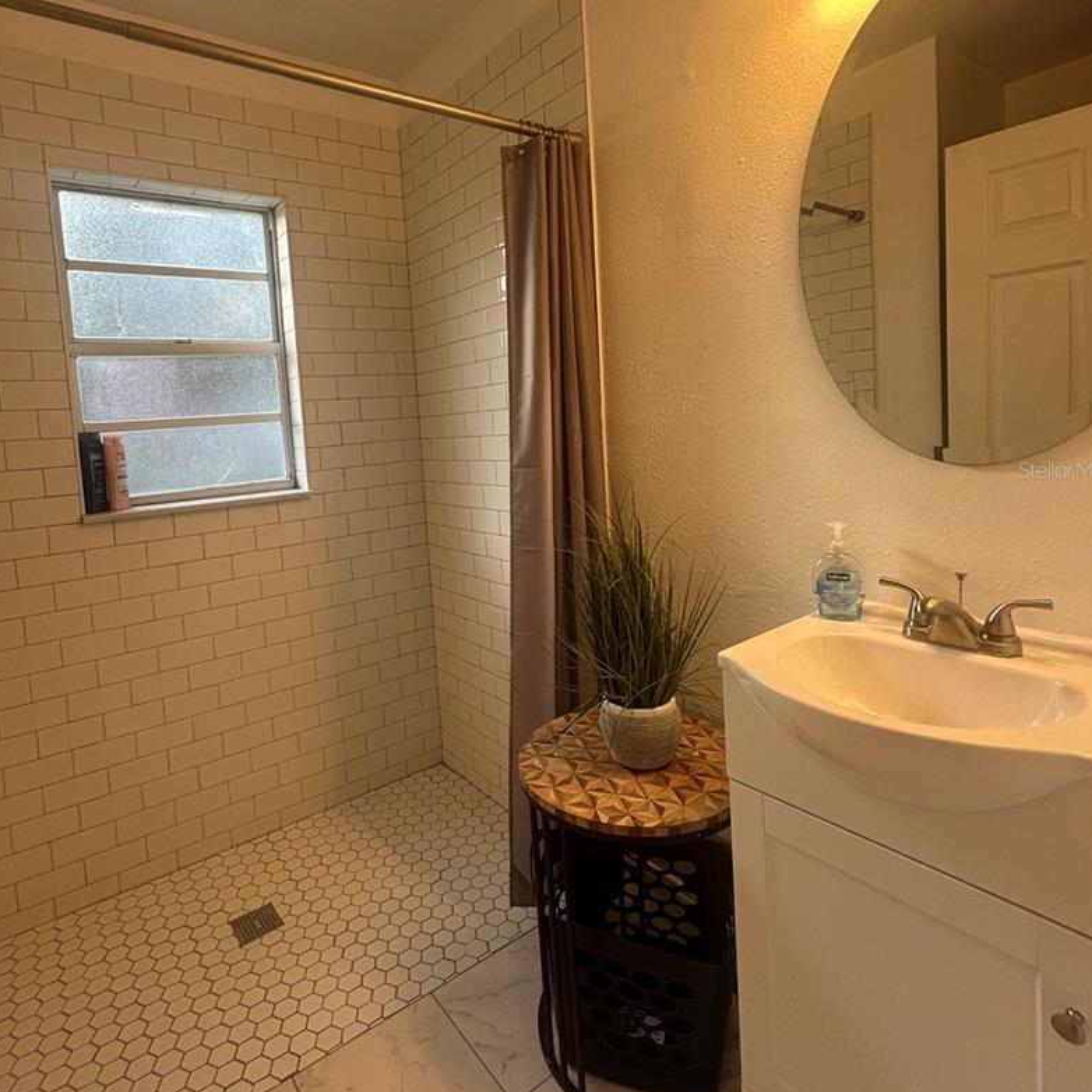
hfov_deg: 77.4
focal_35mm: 19
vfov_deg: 77.2
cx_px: 489
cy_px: 469
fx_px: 678
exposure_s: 1/120
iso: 80
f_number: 2.2
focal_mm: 2.22
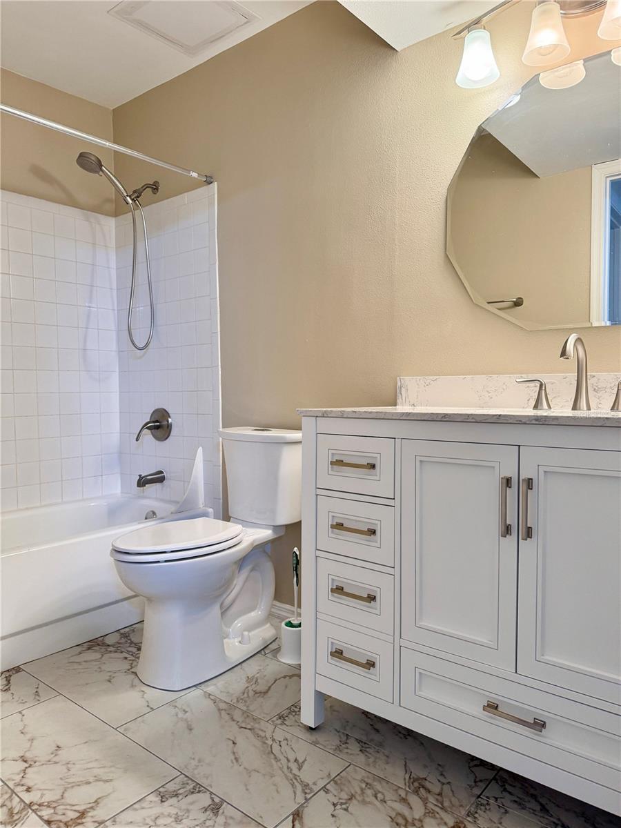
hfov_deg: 56.8
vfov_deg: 71.6
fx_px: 574
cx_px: 310
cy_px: 414
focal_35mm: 24
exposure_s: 1/60
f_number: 1.78
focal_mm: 6.76
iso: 200
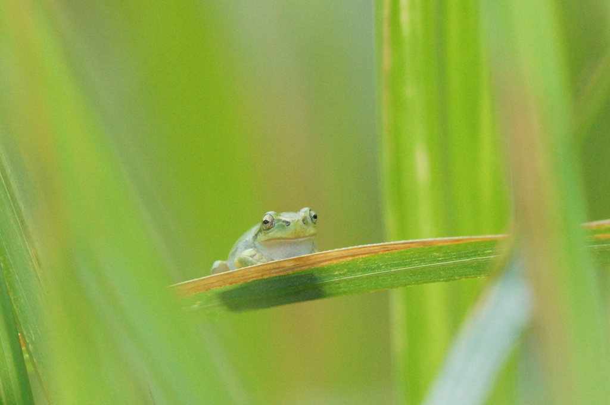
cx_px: 305
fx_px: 20307
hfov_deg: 1.7
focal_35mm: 1200
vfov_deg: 1.1
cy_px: 202
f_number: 6.3
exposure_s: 1/500
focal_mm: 400
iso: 1000
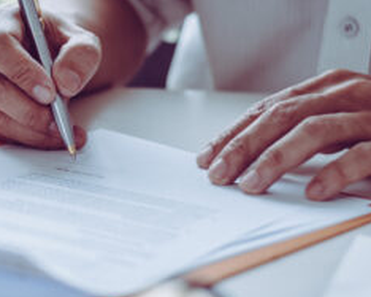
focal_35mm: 154
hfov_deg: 12.3
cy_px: 139
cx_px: -70
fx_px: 1690
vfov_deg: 10.0
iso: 200
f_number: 2.8
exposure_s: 1/320
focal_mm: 50
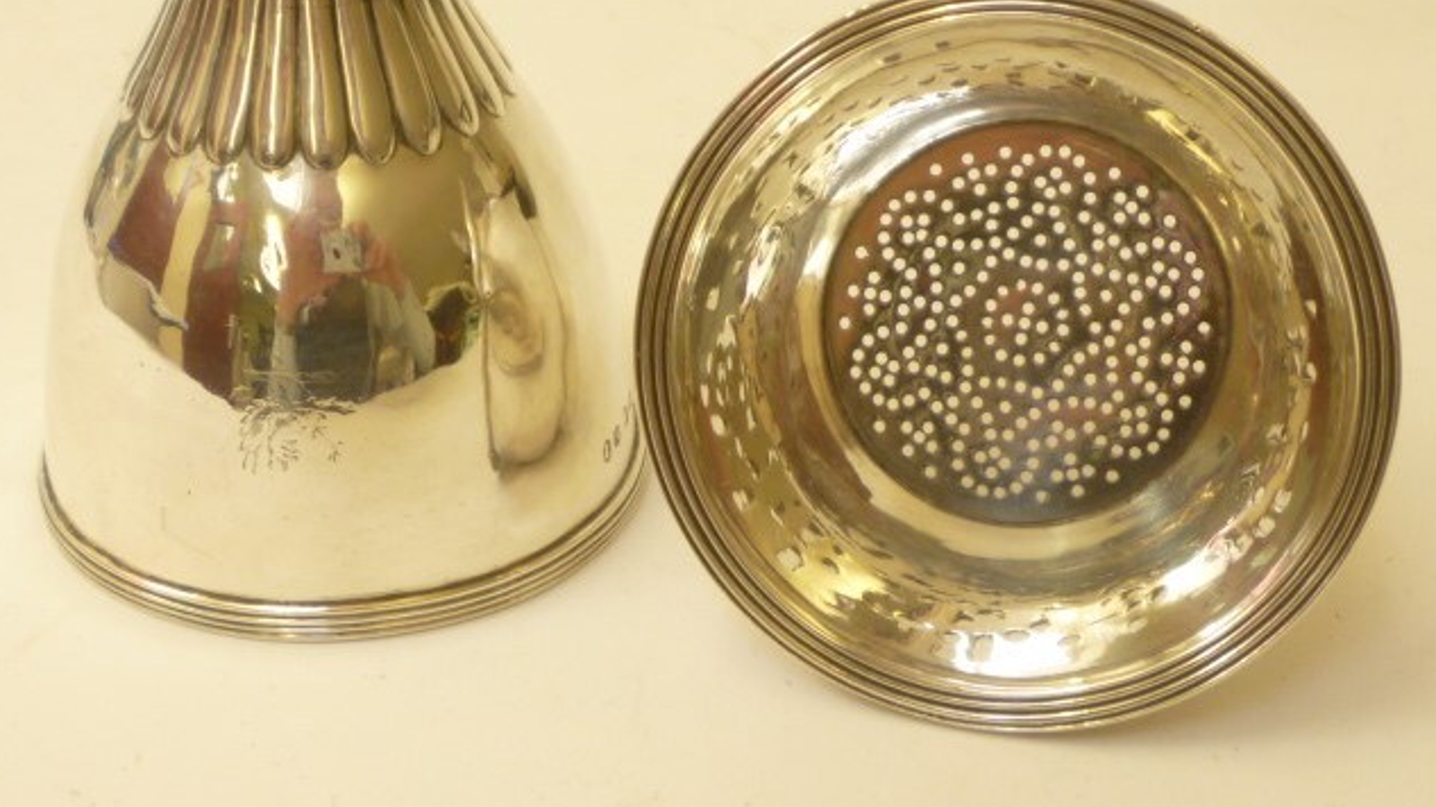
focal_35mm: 65
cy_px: 385
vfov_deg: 18.5
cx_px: 712
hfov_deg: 32.4
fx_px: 2475
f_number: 3.3
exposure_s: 1/30
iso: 80
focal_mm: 5.3
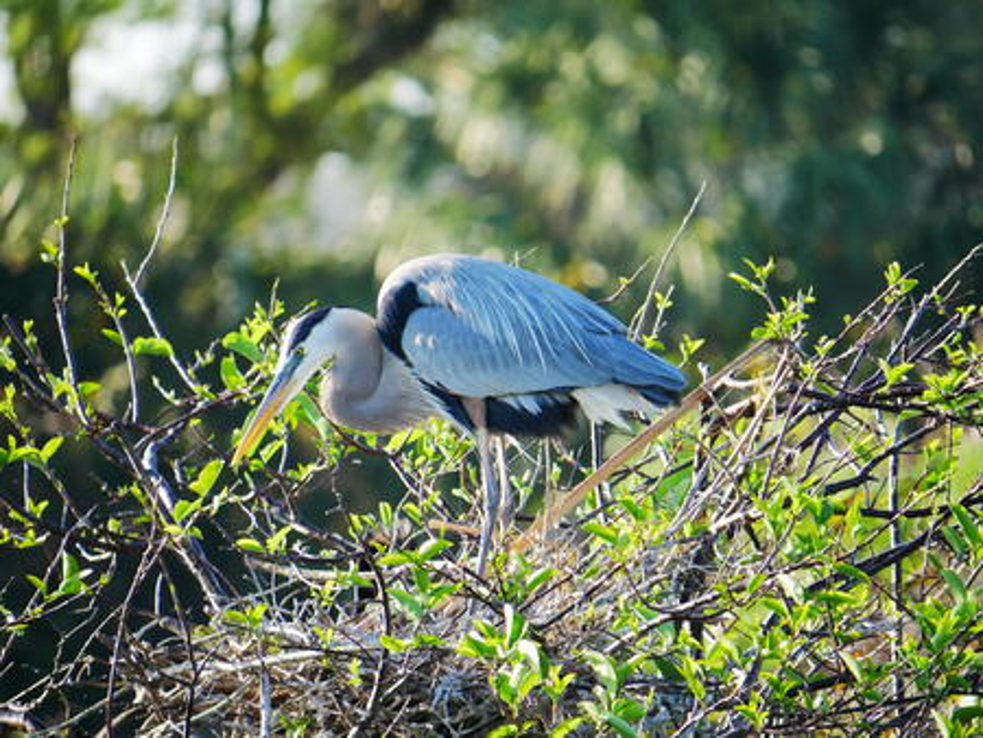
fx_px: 17047
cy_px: 369
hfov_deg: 3.3
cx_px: 492
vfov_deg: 2.5
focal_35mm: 600
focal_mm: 300
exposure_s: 1/640
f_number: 5.6
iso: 800
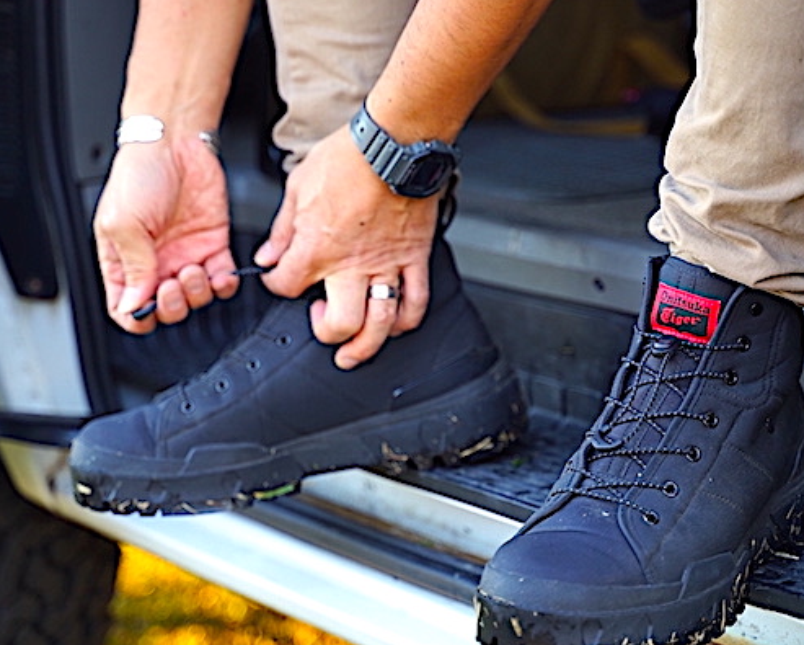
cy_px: 284
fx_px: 2190
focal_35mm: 92
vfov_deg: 16.7
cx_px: 401
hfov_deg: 20.8
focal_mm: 69
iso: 100
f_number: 2.8
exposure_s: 1/50
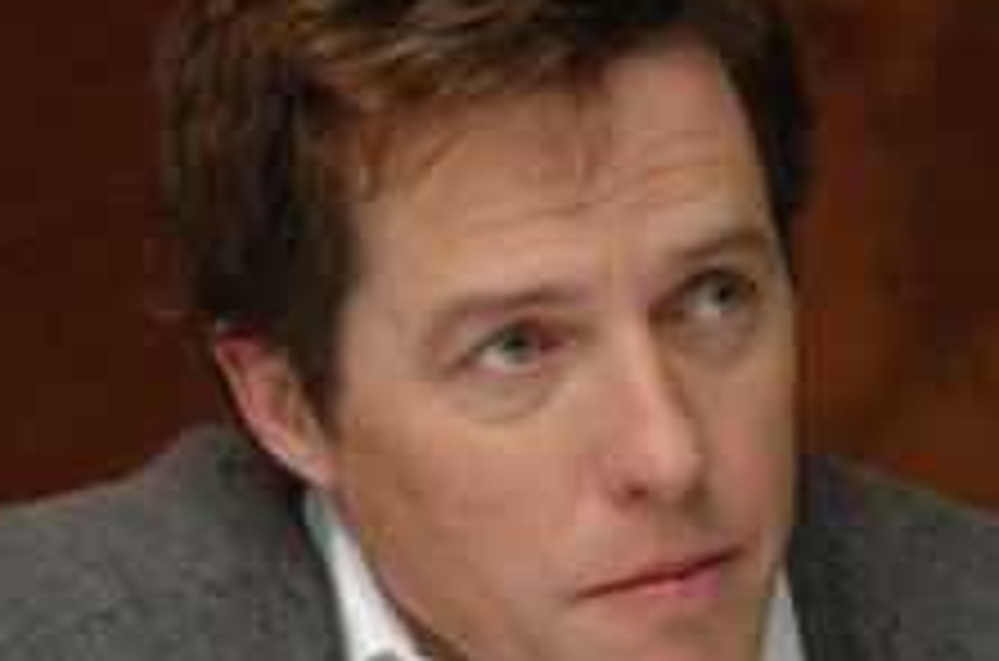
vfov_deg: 5.9
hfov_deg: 8.9
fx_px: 6424
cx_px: 684
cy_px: 402
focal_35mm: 232
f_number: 10
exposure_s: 1/1250
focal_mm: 86
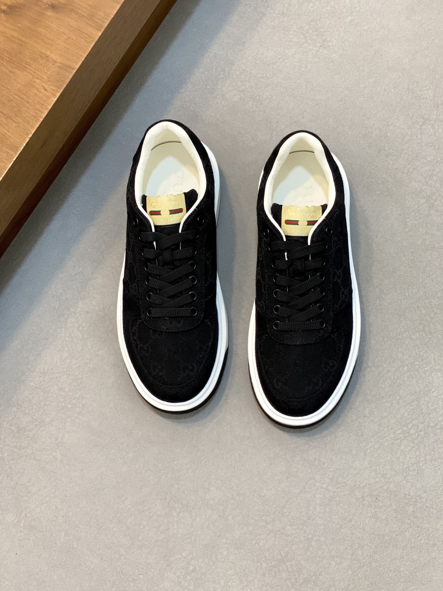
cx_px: 223
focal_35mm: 53
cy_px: 296
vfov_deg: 36.2
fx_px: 904
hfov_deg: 27.5
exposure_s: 1/100
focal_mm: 6
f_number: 2
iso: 160
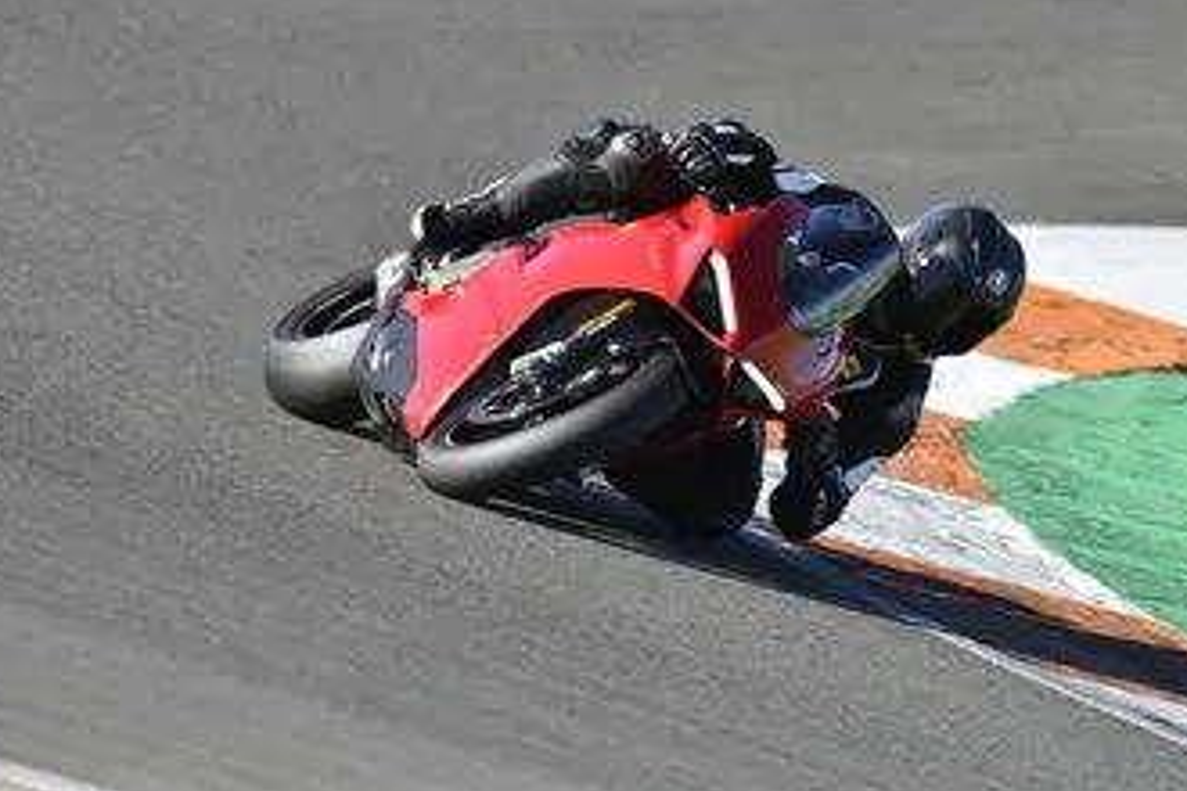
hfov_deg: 2.3
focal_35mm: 908
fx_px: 29936
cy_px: 320
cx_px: 665
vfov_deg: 1.5
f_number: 5.6
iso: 100
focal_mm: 500
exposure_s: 1/500
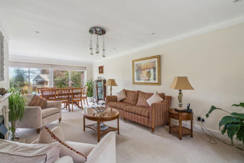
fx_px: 108
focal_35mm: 16
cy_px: 82
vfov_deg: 73.8
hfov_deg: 96.7
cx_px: 122
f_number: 8
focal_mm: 16
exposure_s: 1/40
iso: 640
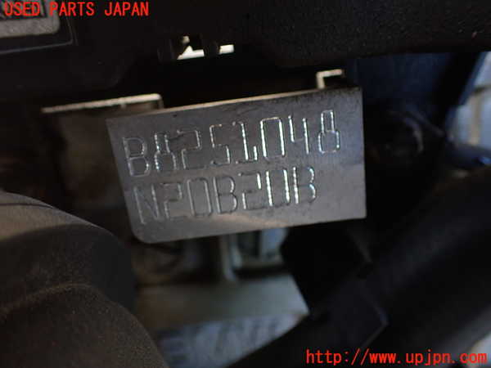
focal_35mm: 30
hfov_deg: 60.0
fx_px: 426
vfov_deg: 46.8
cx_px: 246
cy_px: 184
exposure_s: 1/125
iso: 320
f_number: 2.3
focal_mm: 5.4
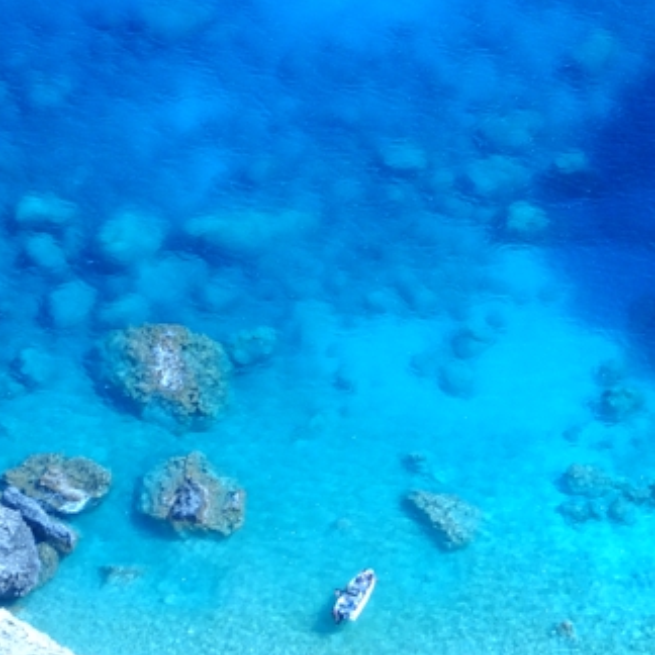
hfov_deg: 11.5
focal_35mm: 152
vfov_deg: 11.5
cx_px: 439
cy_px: 259
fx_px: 3254
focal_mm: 9.87
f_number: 4.5
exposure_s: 1/400
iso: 80
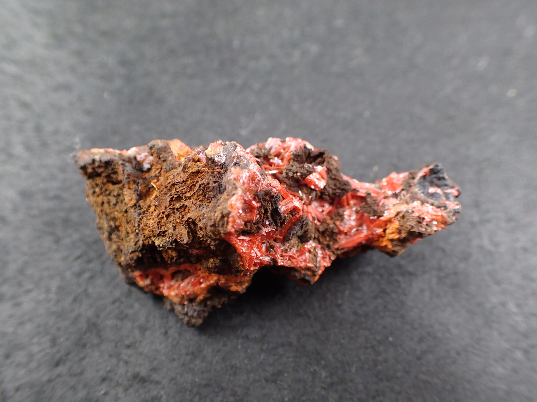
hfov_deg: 60.0
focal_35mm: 30
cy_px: 201
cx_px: 268
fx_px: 465
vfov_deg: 46.8
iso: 250
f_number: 2.3
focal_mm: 5.5
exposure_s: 1/125
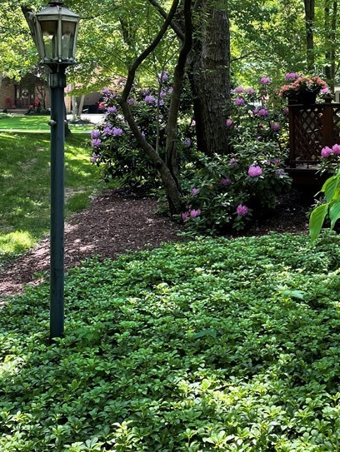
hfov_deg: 28.6
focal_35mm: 49
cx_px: 305
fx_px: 641
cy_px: 86
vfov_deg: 37.4
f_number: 1.6
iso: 32
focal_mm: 4.2
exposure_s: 1/207
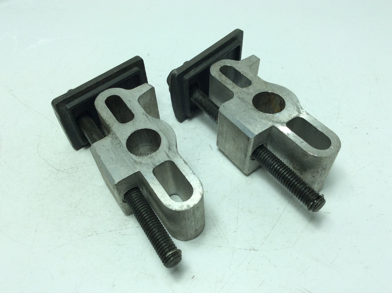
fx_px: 362
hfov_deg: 56.9
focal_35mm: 32
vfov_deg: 44.1
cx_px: 196
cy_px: 146
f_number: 2.4
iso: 32
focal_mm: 3.3
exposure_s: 1/427
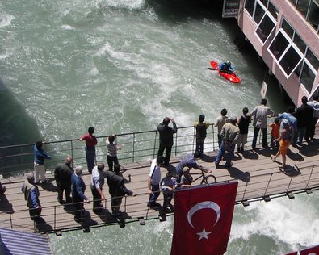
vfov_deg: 24.5
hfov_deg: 30.3
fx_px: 585
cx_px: 212
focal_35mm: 62
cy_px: 155
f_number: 6.6
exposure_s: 1/250
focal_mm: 6.3
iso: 50
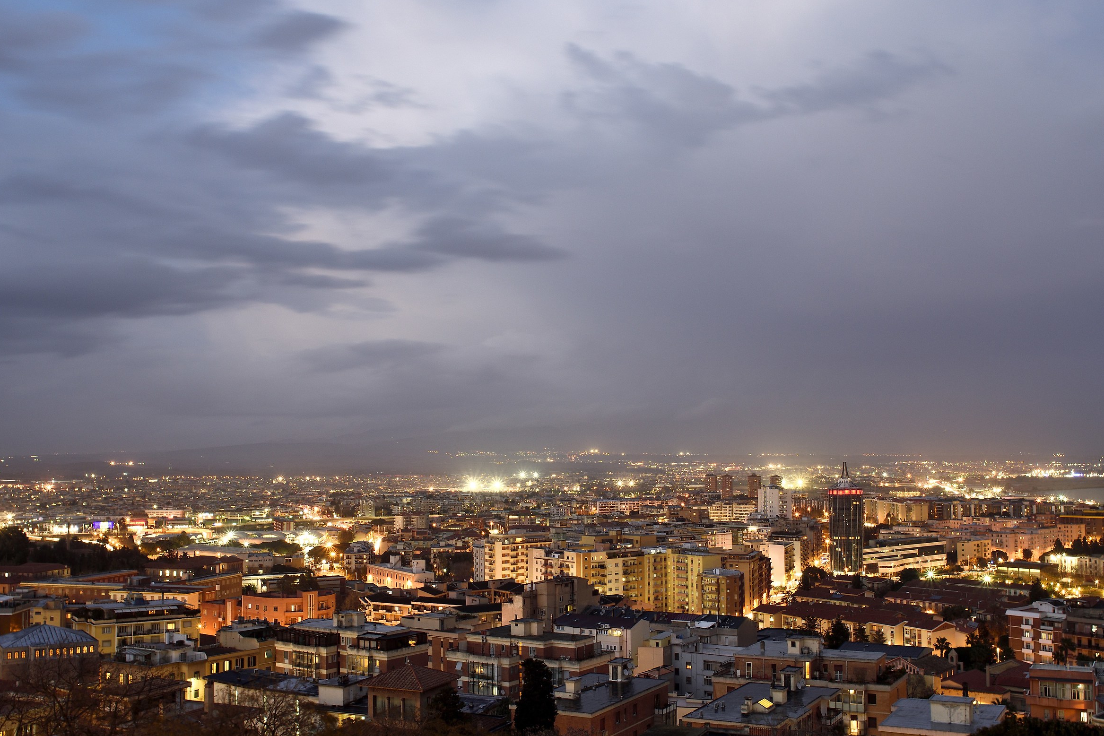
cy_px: 369
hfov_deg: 51.9
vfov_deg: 35.9
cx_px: 564
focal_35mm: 37
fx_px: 1135
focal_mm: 24
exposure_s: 8
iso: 100
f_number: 8
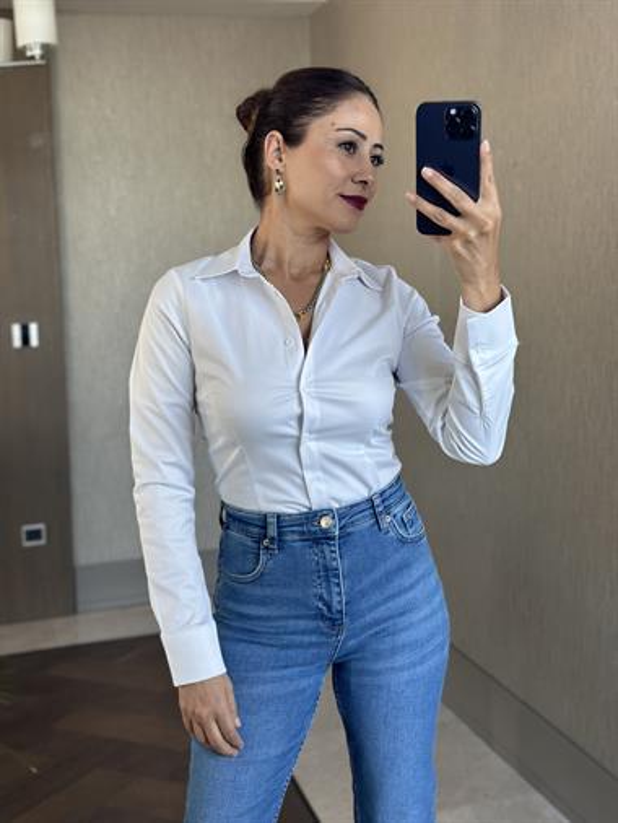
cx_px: 309
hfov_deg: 30.3
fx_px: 1142
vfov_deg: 39.6
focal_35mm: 48
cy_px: 412
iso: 125
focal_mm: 6.86
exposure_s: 1/110
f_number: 1.78
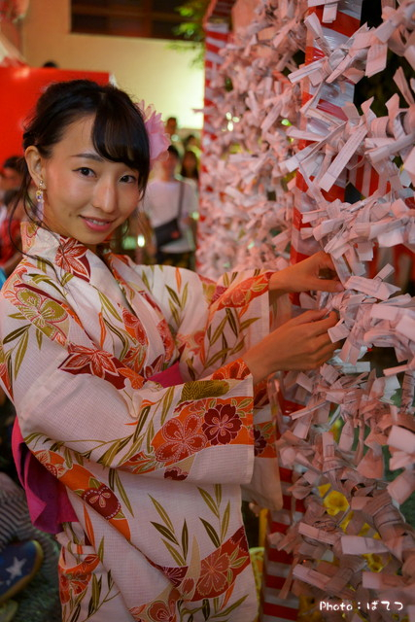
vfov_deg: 65.5
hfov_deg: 46.4
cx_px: 208
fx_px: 484
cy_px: 311
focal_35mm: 28
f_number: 2.8
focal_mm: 28
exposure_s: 1/60
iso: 2000
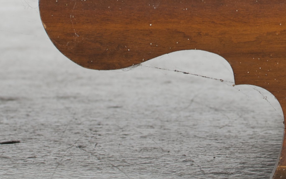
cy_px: -26
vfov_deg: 6.8
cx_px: 254
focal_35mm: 193
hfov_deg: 10.8
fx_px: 1503
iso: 100
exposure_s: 1/125
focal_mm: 35
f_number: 6.3
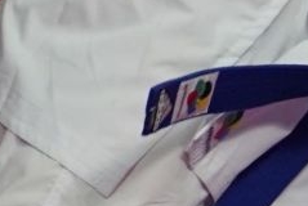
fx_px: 14099
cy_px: -314
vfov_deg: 0.8
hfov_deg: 1.3
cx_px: 532
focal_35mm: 1646
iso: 1000
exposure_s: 1/1000
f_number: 2.8
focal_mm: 146
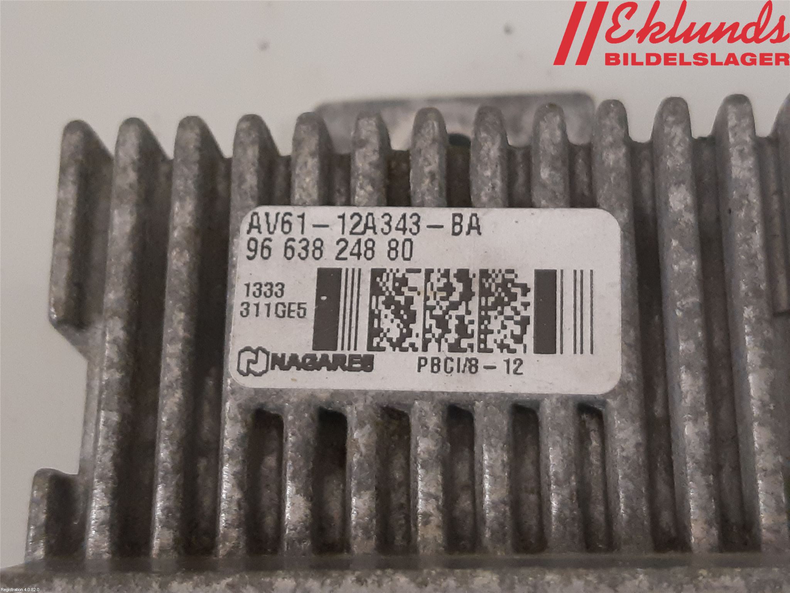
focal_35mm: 26
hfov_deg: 67.3
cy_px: 296
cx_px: 395
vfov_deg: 53.1
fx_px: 593
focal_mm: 3.93
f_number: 1.7
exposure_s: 1/50
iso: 250
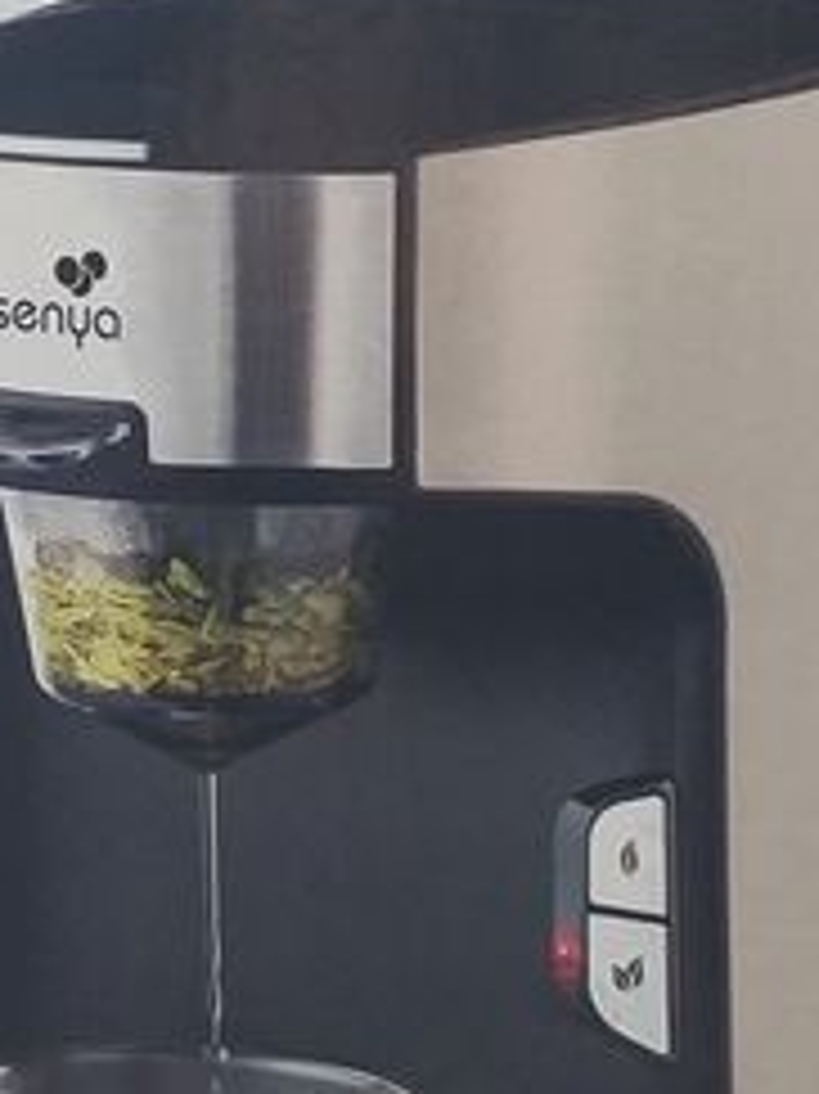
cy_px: 468
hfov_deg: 13.2
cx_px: 94
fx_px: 3505
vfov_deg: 17.7
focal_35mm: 111
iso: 160
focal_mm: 3.6
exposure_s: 1/50
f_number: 1.9
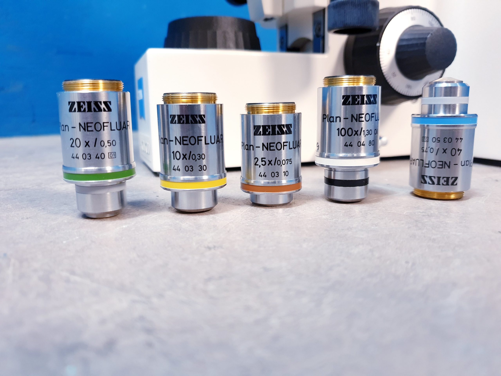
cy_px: 188
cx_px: 250
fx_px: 376
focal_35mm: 26
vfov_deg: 53.1
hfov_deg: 67.3
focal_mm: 4.3
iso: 250
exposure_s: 1/50
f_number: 1.5
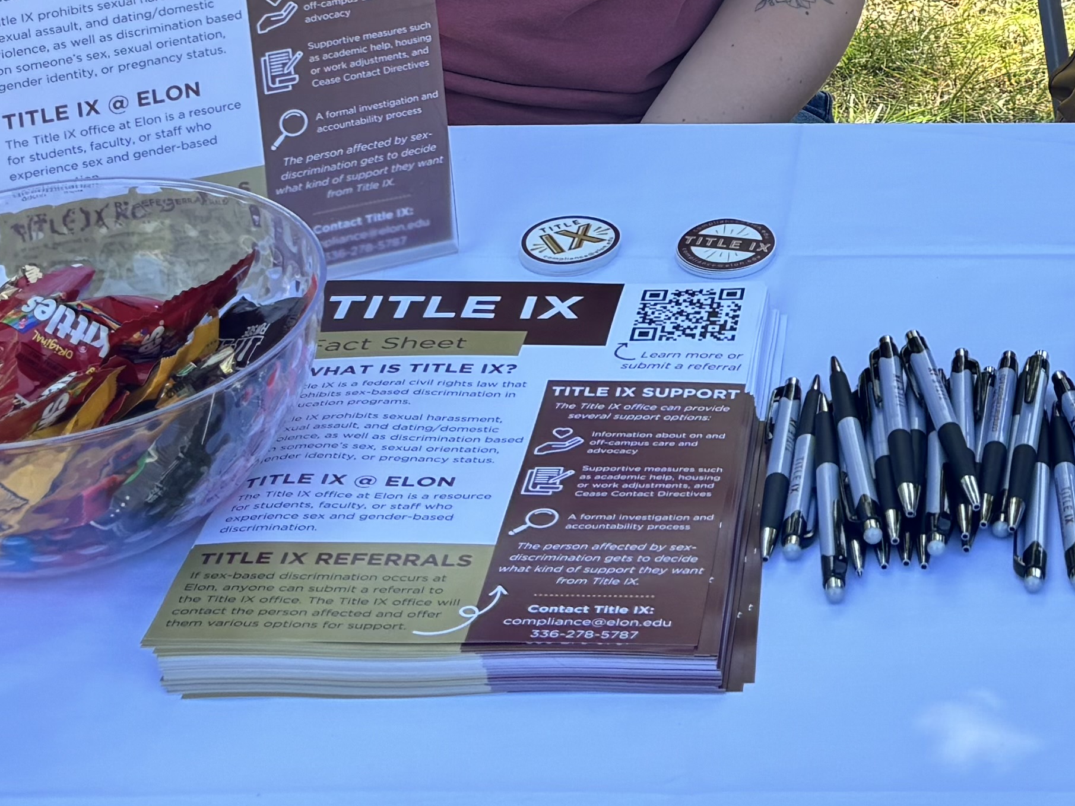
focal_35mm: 82
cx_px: 973
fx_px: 2546
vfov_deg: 16.9
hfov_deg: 23.2
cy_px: -249
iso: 50
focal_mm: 5.96
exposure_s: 1/439
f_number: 1.6
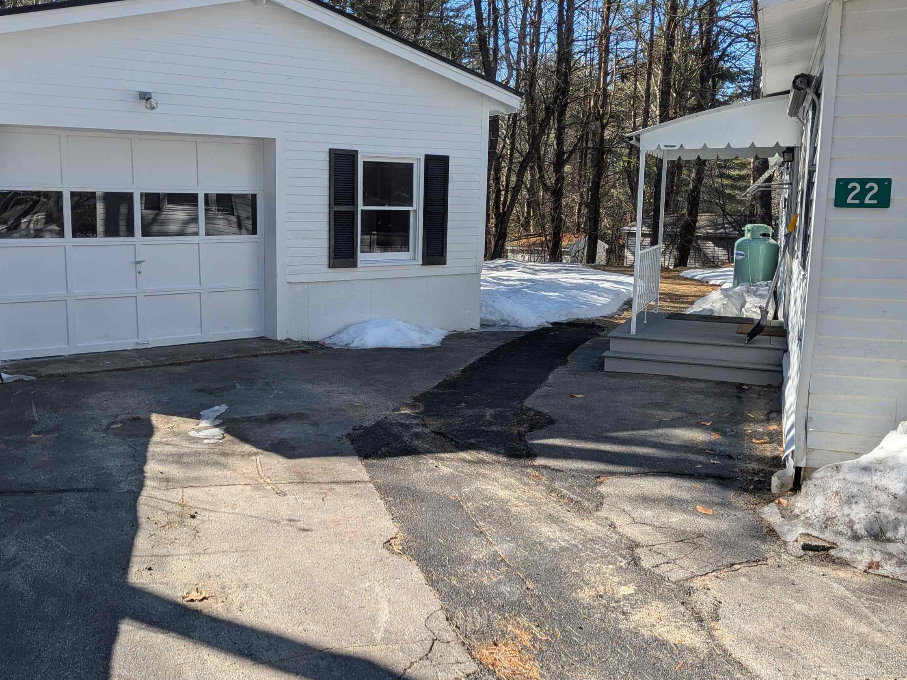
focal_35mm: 33
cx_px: 409
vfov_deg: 42.9
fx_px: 865
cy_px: 314
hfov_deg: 55.2
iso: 26
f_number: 1.7
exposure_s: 1/831
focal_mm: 4.53
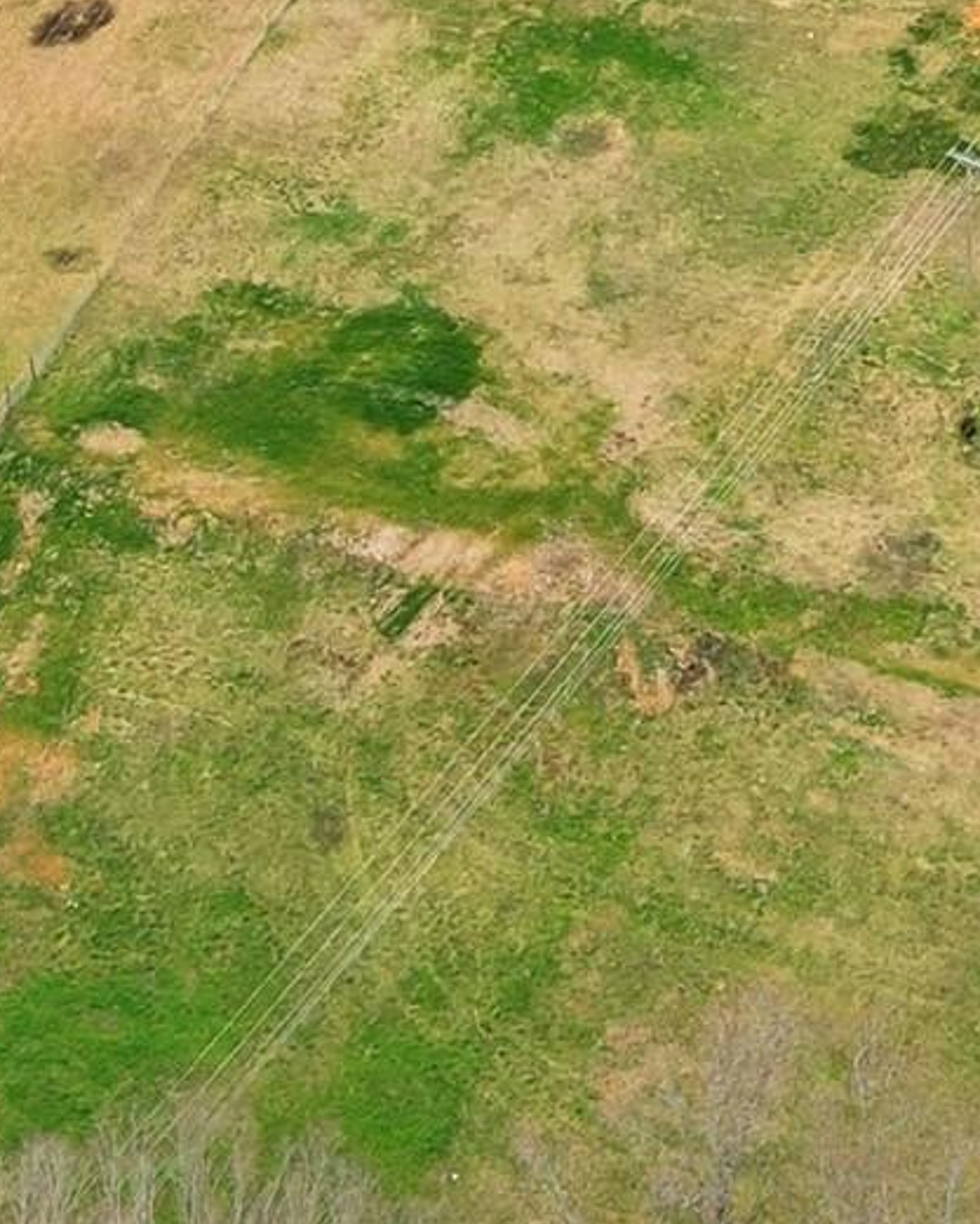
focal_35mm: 92
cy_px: -235
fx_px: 3335
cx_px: 1058
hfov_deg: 16.3
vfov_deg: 19.6
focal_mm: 4.5
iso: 100
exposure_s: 1/200
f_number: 2.8
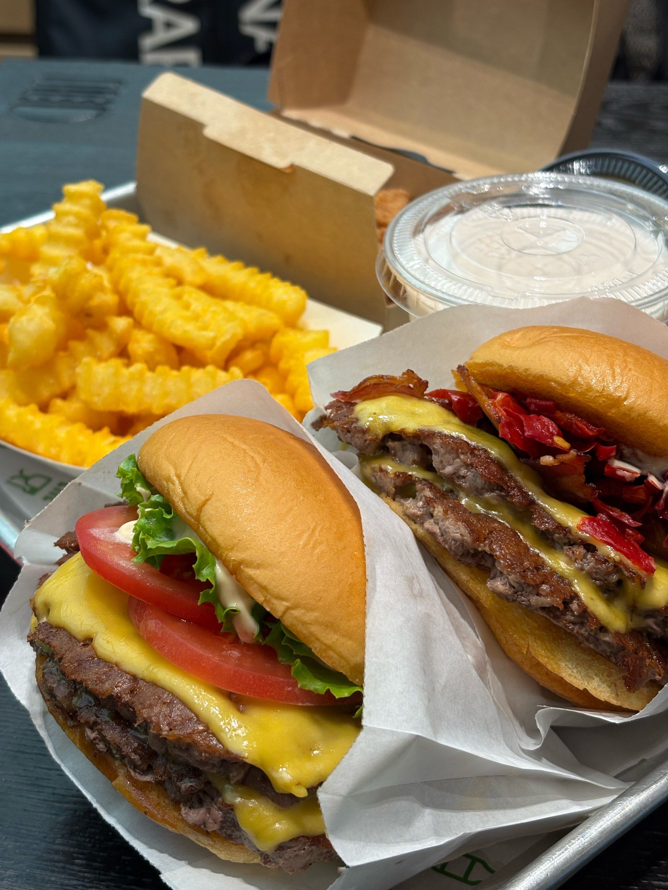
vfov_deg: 36.8
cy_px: 445
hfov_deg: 28.0
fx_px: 1338
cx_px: 334
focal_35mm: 52
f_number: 1.6
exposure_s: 1/100
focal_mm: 5.96
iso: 32
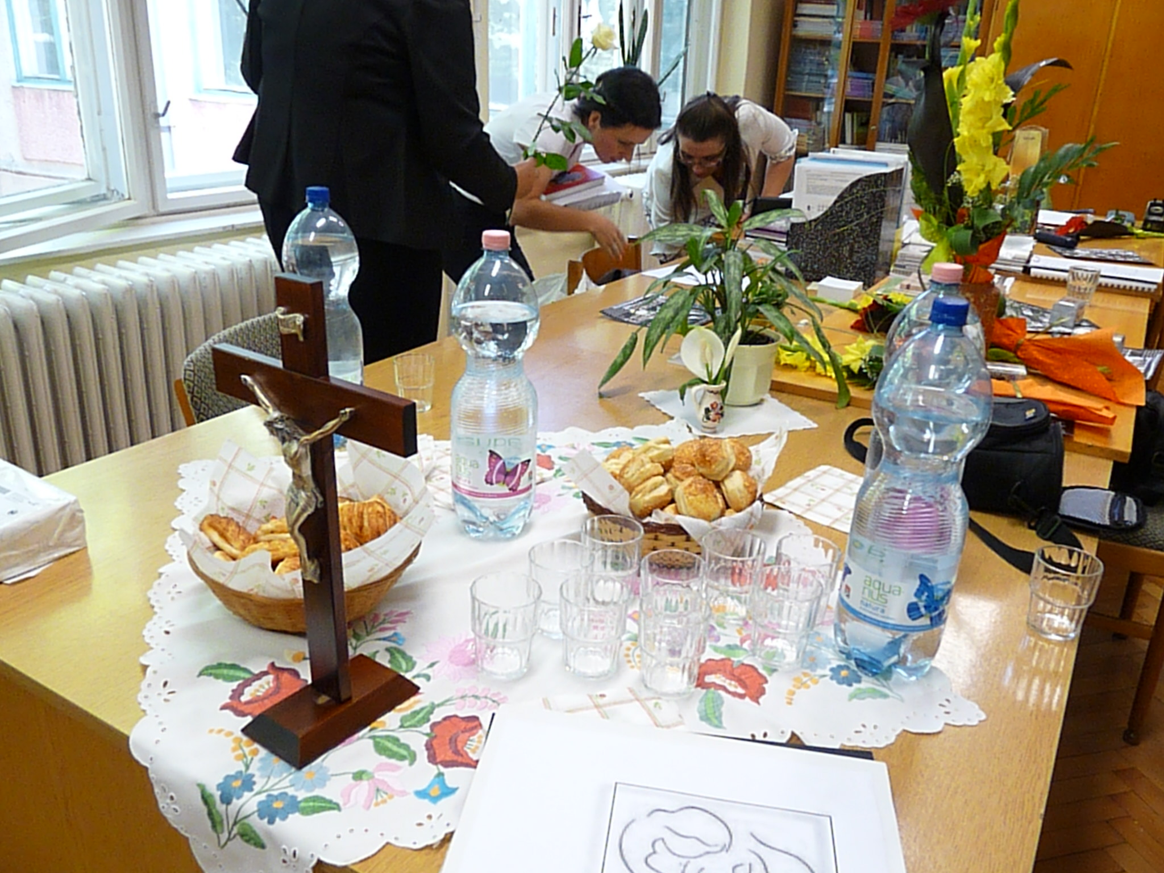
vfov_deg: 49.7
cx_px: 582
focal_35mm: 28
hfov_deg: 63.4
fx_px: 942
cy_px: 436
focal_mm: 5.1
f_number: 3.6
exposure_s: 1/100
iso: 800
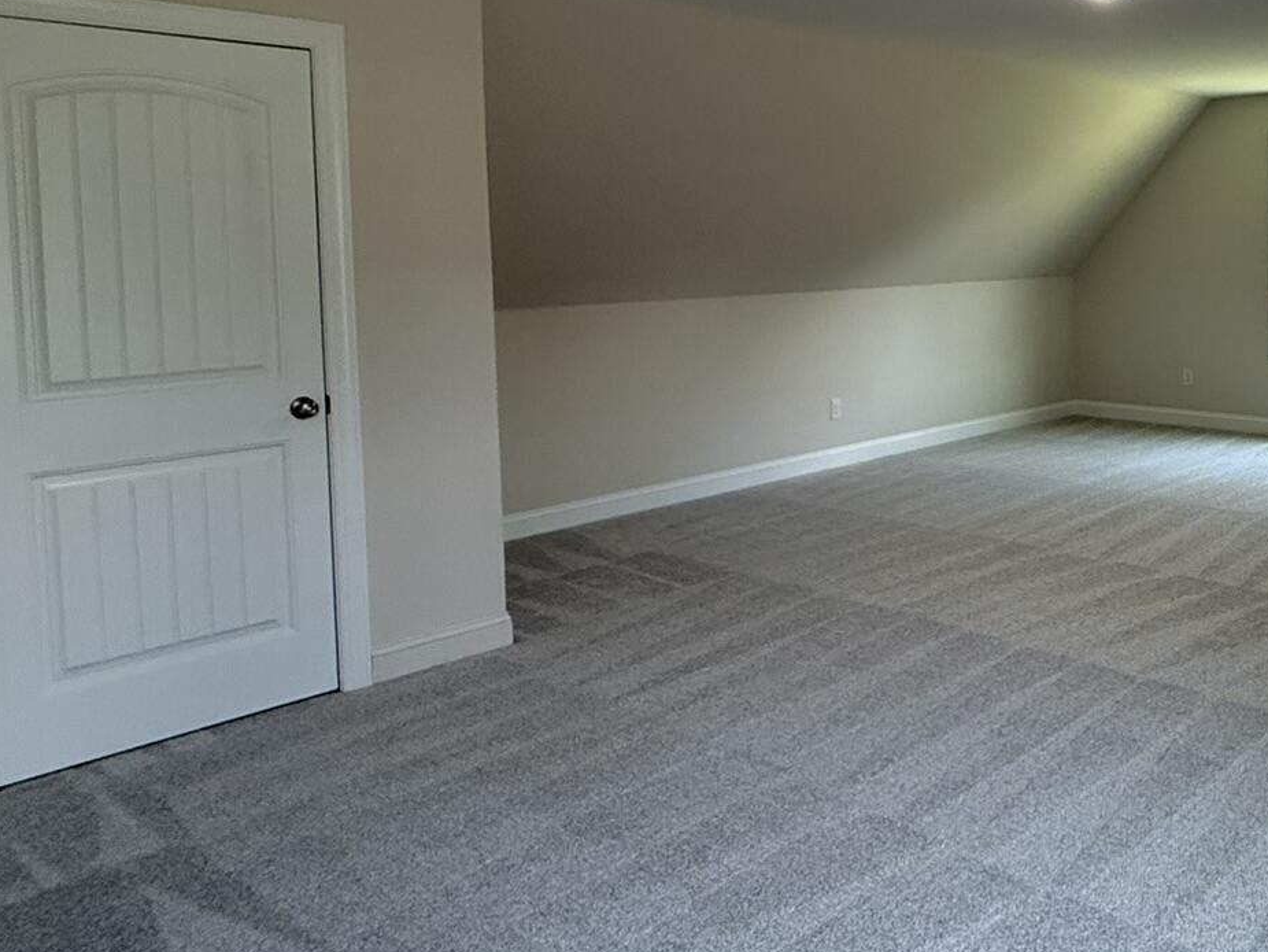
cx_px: 1112
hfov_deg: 52.2
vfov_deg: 44.5
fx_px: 1136
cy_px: 289
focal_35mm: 31
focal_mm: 2.22
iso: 200
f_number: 2.2
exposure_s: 1/120
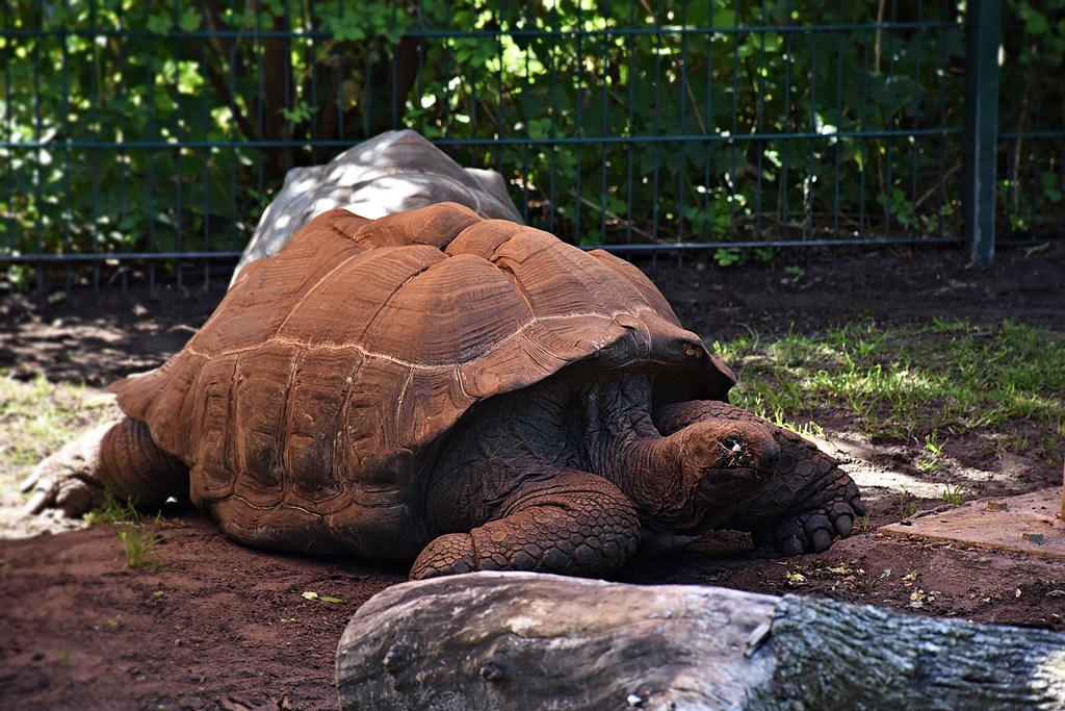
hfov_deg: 9.8
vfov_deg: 6.5
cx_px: 532
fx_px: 6213
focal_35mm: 210
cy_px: 356
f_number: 5.6
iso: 560
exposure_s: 1/250
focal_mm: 140
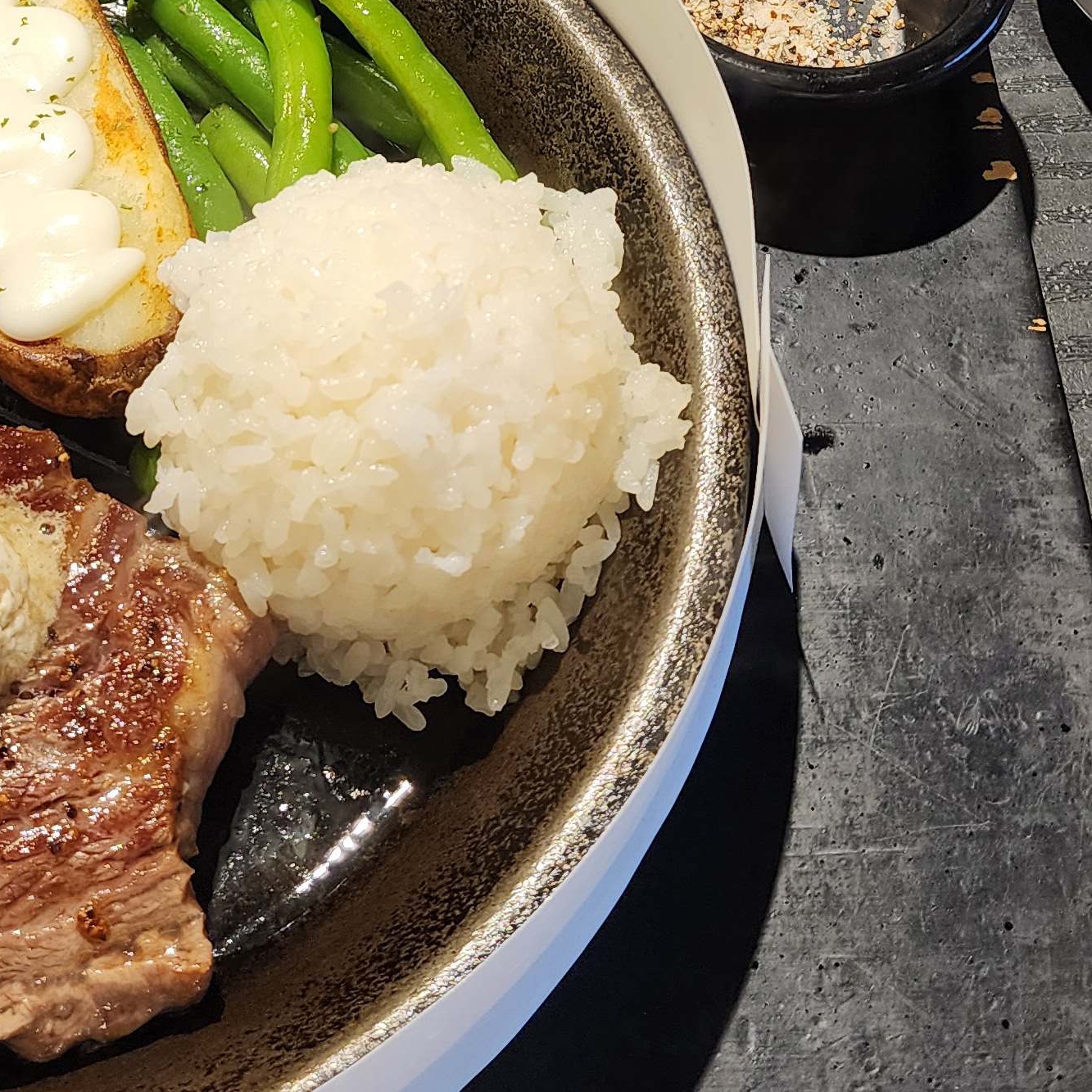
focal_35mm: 61
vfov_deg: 26.2
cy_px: -77
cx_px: 437
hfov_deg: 28.1
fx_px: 2177
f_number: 1.8
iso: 100
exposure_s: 1/120
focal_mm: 6.4
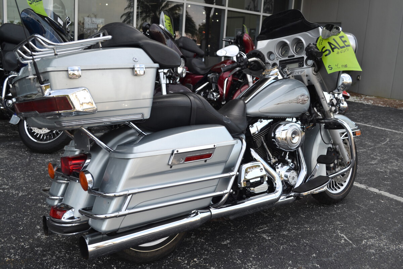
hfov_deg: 53.1
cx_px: 202
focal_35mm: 36
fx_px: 403
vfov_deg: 36.9
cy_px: 134
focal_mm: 24
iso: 100
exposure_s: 1/160
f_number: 5.6
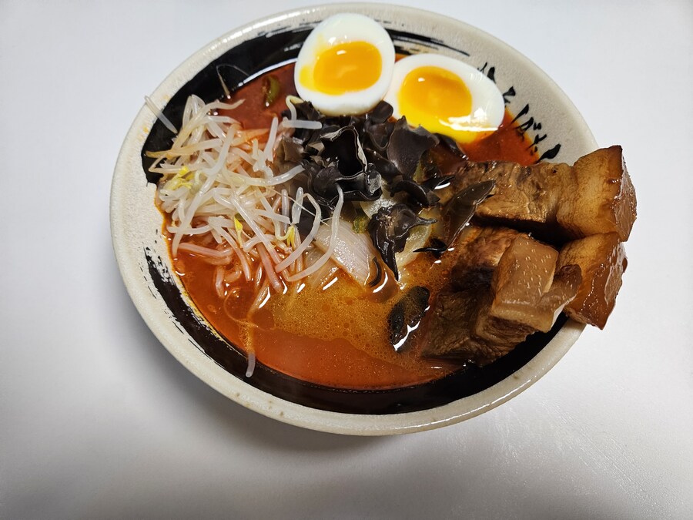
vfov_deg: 58.9
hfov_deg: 73.9
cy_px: 260
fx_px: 460
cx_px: 346
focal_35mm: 23
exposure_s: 1/120
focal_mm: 5.4
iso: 200
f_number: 1.8
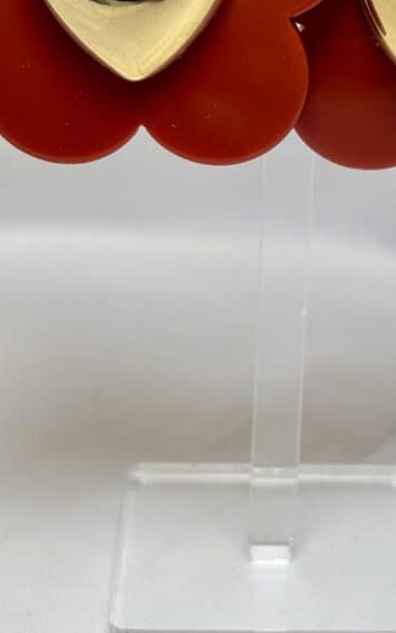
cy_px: 232
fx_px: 1692
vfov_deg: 21.2
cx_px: 285
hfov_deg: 13.3
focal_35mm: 98
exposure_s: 1/360
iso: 32
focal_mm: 5.96
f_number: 1.6
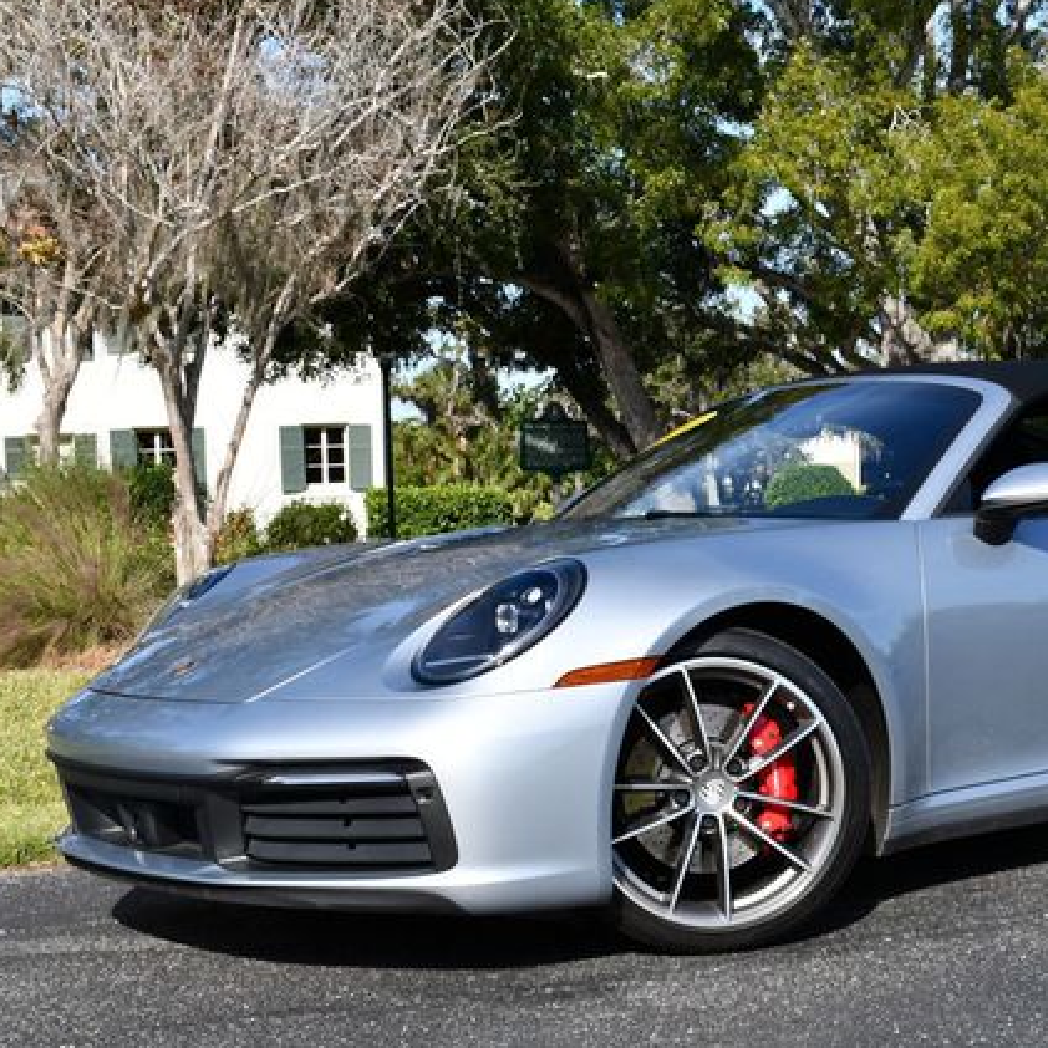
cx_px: 774
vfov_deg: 27.7
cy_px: 520
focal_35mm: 62
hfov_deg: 27.4
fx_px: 2124
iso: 110
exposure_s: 1/250
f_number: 8
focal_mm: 24
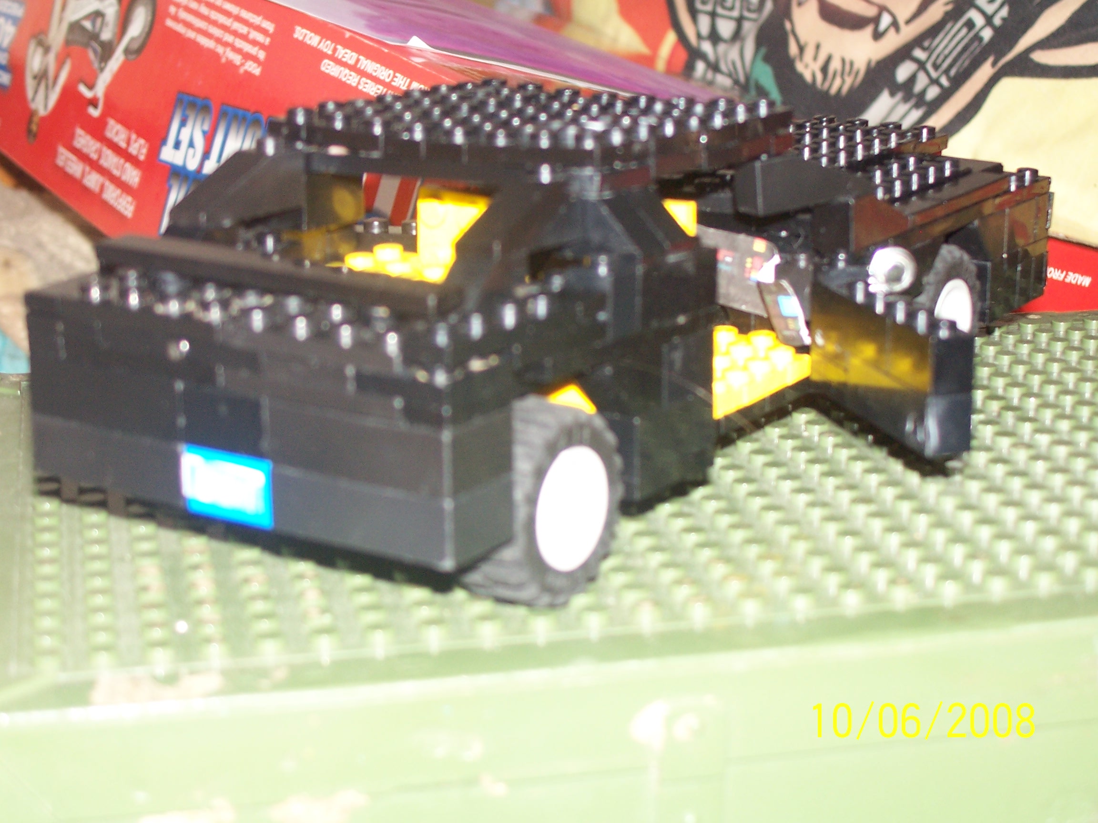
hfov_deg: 27.0
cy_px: 412
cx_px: 549
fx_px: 2284
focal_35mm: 72
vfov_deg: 20.4
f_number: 3.4
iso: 140
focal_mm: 12.3
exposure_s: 1/90
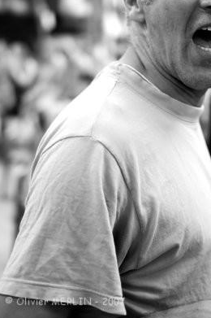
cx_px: 159
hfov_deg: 19.6
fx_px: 608
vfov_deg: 28.8
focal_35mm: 69
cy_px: 79
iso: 200
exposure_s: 1/320
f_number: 1.8
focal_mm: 30
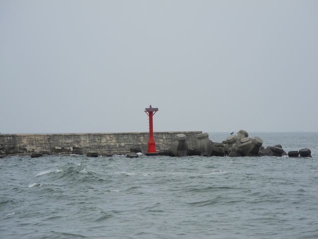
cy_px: 120
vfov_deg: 7.4
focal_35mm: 200
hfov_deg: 9.9
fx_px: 1837
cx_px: 159
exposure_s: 1/568
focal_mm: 42.6
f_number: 5.6
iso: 100
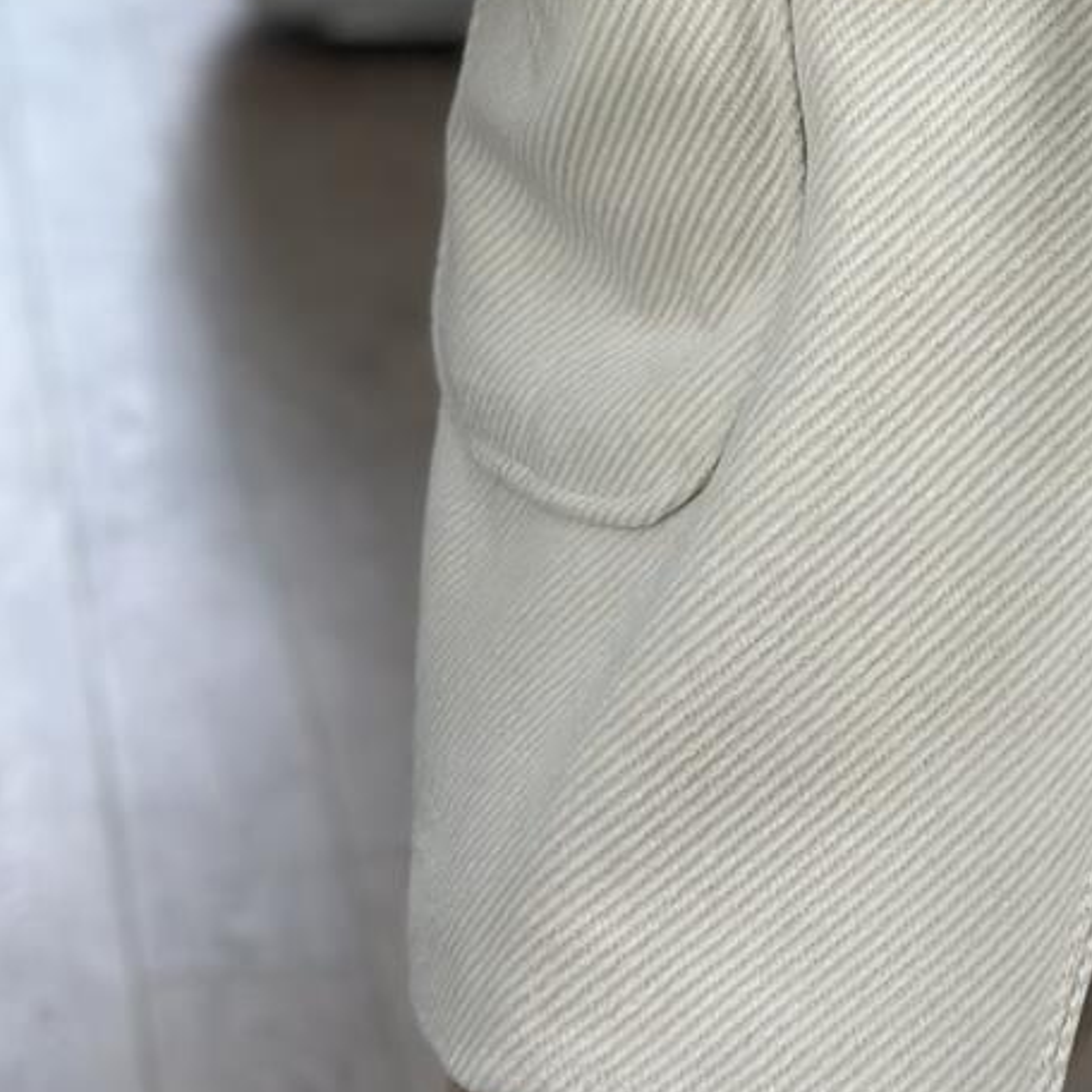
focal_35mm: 149
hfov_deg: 11.5
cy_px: -146
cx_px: 1312
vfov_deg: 11.5
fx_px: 5318
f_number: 1.78
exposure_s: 1/264
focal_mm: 6.86
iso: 80
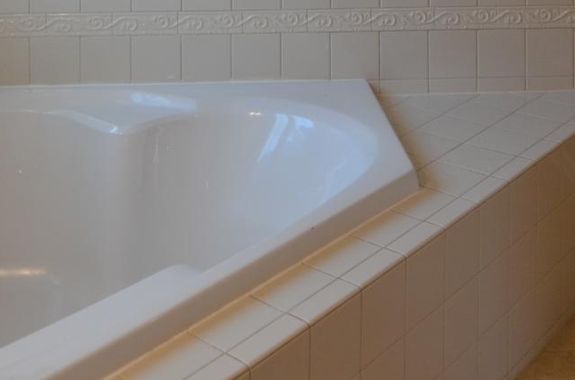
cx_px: 259
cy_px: -209
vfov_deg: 21.1
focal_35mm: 53
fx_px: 838
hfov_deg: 37.8
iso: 400
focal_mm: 11
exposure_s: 1/60
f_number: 4
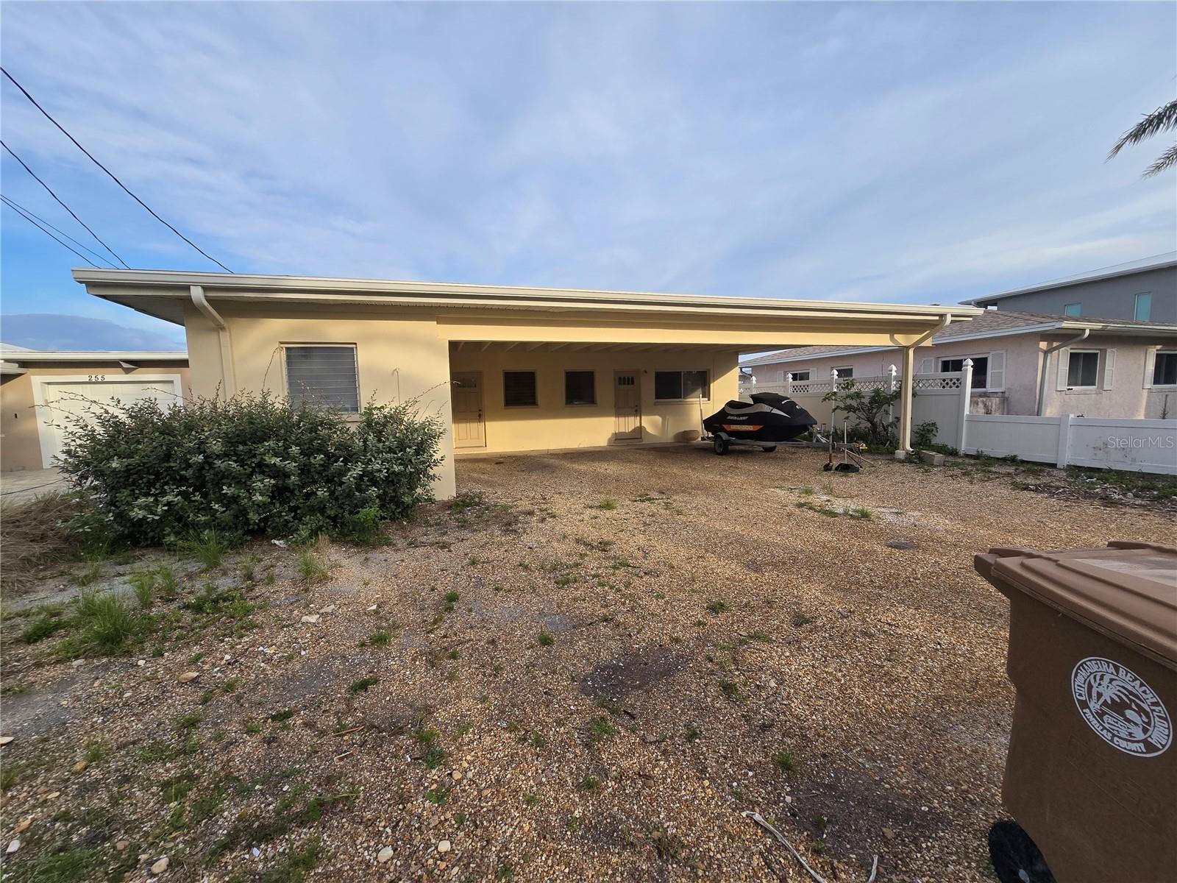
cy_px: 442
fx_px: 442
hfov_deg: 106.2
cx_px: 588
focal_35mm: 13
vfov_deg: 89.9
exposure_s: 1/997
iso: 50
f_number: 2.2
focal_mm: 2.2
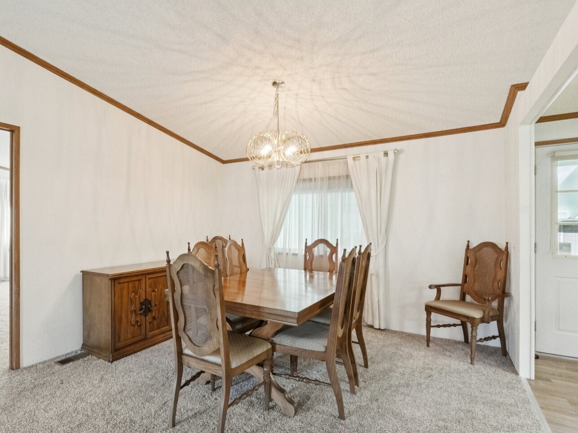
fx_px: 317
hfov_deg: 83.7
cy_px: 224
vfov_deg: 68.7
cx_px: 234
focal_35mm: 19
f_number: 9
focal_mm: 10
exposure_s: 1/30
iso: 3200
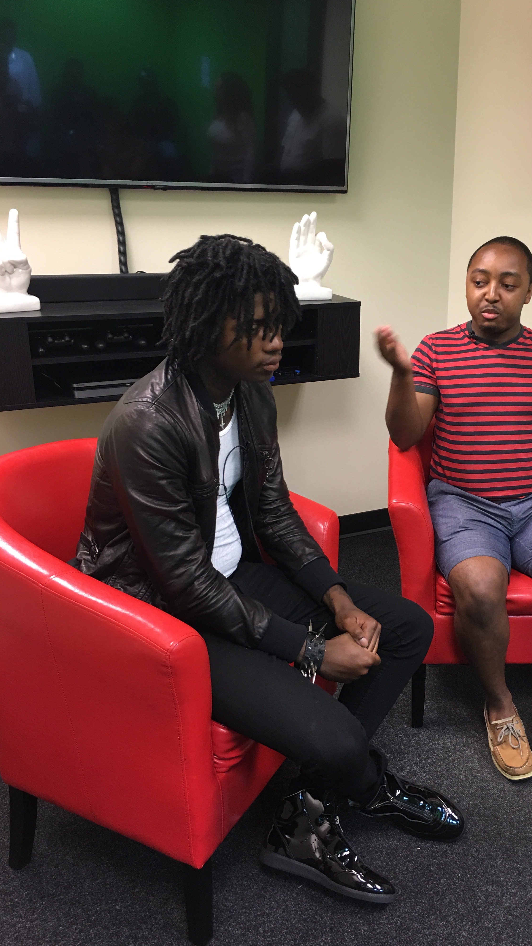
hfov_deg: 36.3
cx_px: 358
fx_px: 803
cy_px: 472
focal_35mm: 32
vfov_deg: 61.0
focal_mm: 4.15
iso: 40
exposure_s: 1/15
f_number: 2.2
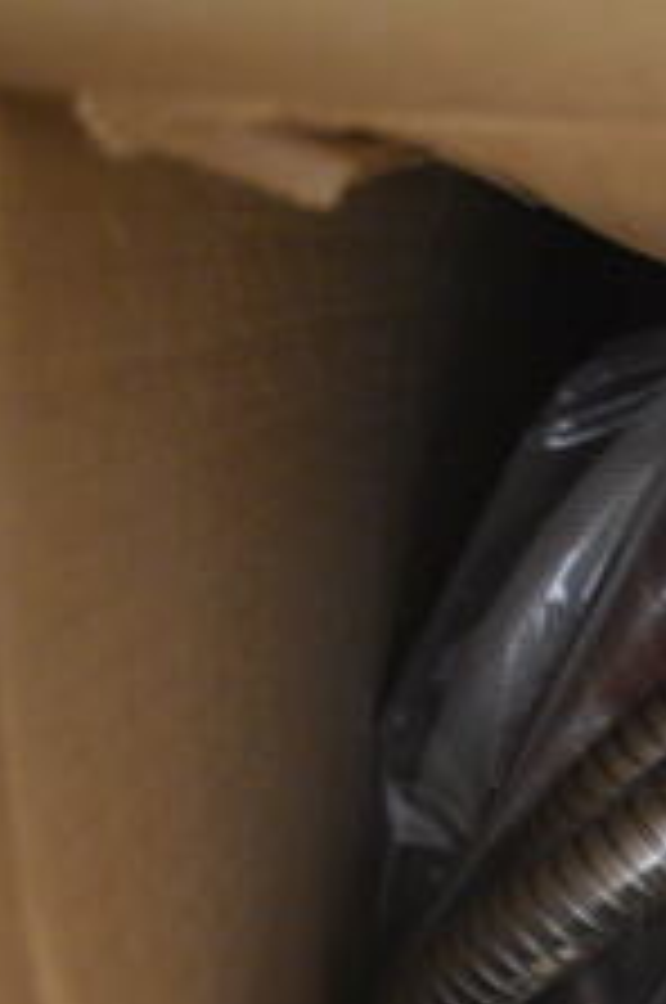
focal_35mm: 86
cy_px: 806
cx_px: 1112
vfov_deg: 23.2
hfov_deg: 14.3
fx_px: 2404
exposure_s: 1/13
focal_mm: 21
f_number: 3.8
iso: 3200
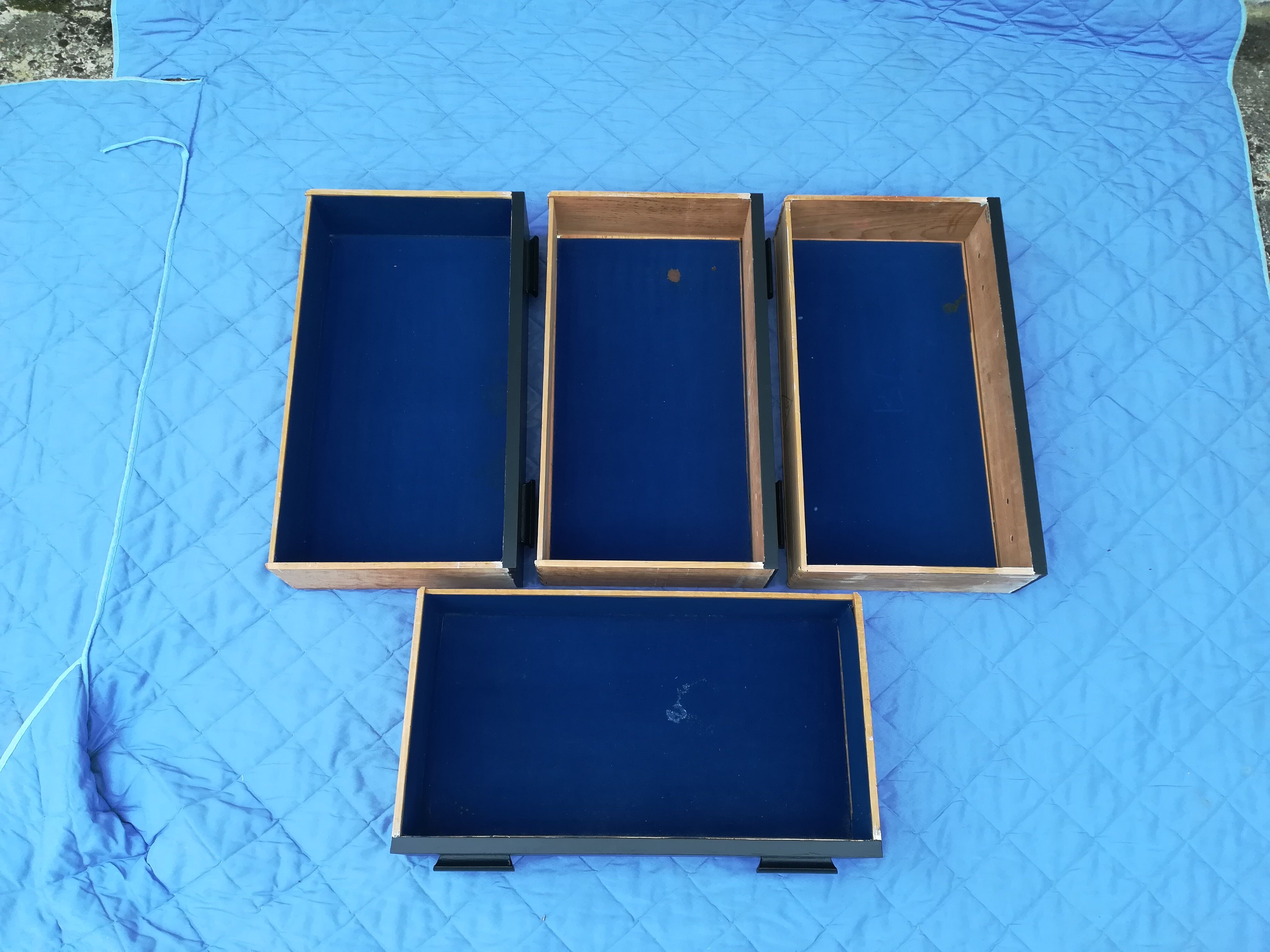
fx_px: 954
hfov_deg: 67.3
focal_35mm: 26
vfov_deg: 53.1
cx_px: 635
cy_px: 476
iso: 64
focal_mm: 3.83
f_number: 2.2
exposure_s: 1/100
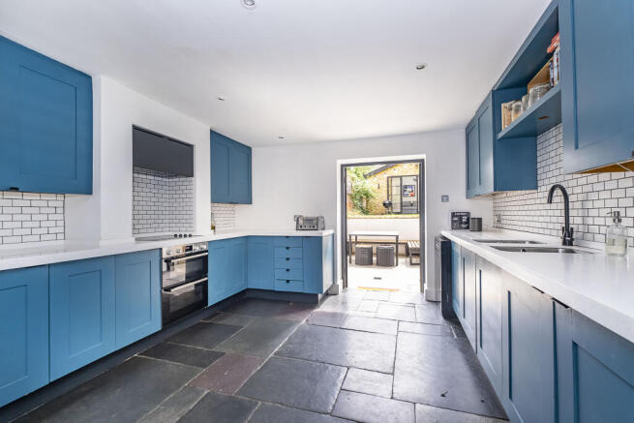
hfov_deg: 100.4
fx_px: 264
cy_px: 212
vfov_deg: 77.4
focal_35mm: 15
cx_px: 317
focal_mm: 10
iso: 500
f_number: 5.6
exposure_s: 1/105
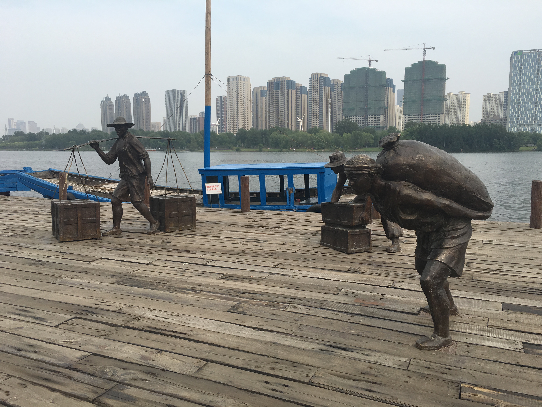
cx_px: 271
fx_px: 454
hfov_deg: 61.7
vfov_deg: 48.2
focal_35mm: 29
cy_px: 204
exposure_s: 1/1603
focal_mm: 4.15
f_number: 2.2
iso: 25
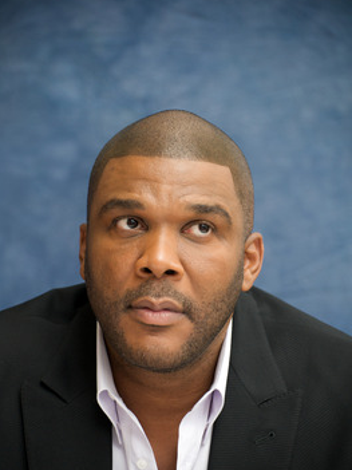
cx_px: 176
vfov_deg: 15.5
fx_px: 1723
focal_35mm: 127
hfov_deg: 11.7
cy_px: 258
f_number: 5
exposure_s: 1/60
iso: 640
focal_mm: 116
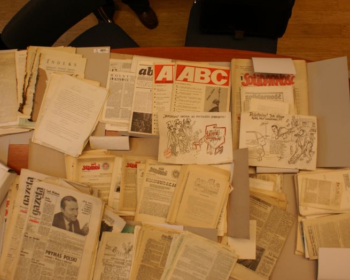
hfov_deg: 57.2
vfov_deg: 47.1
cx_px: 168
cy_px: 137
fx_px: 321
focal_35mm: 31
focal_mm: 18
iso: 100
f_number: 4.5
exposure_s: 1/40
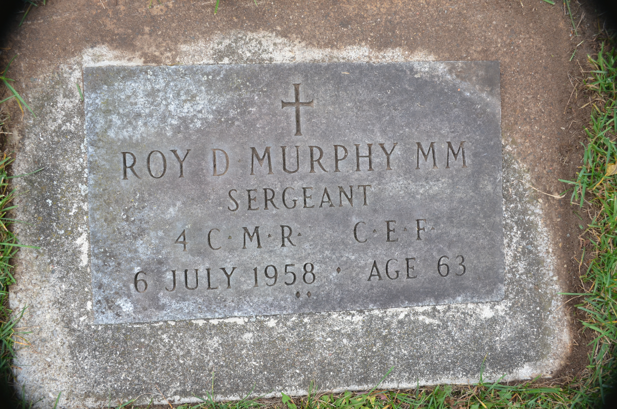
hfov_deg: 57.3
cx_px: 308
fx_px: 564
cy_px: 204
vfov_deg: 39.8
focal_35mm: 33
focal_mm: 22
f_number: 5.6
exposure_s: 1/125
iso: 400
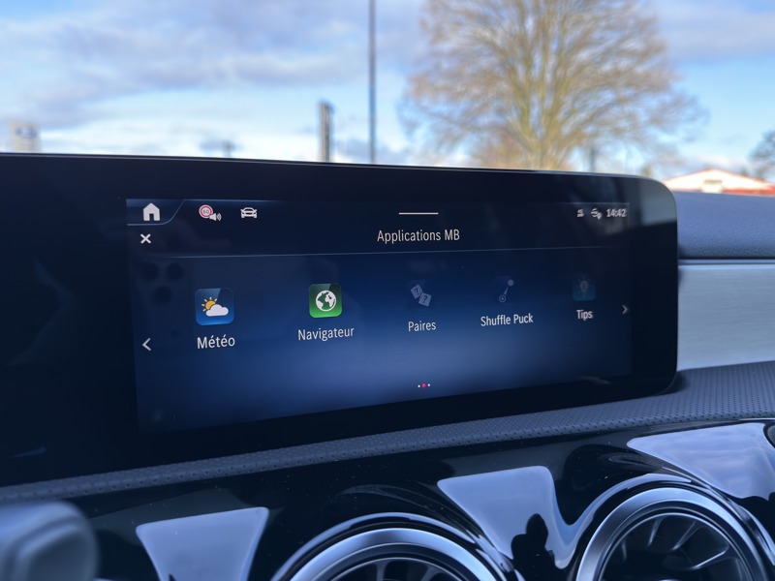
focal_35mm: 24
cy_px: 290
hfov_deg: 71.6
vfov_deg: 56.8
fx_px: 537
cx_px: 388
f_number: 1.78
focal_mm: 6.76
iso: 100
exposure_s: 1/450
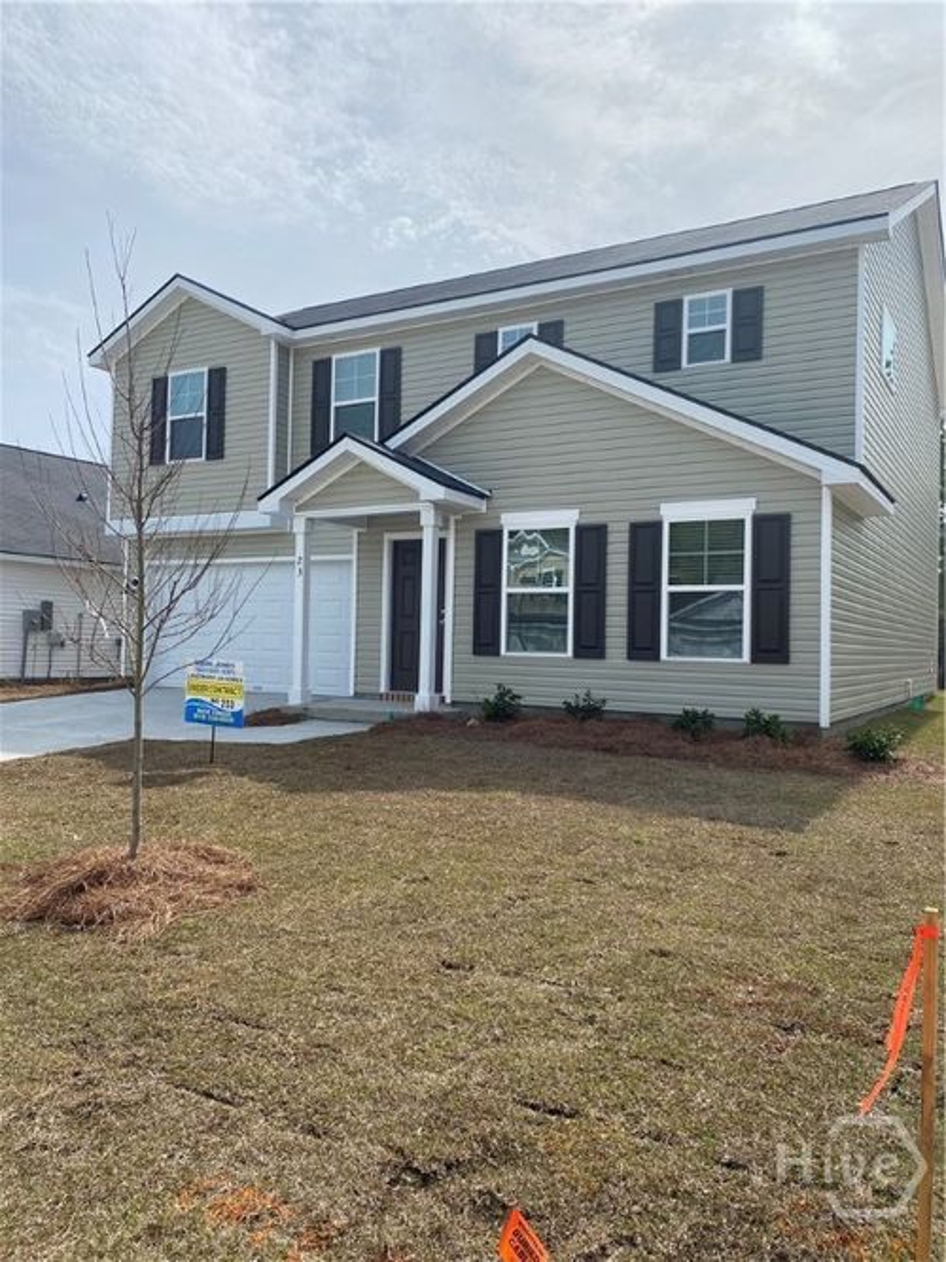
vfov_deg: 67.3
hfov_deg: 53.0
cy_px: 631
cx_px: 473
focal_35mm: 26
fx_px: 948
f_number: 1.8
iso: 32
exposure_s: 1/4808
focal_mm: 4.25
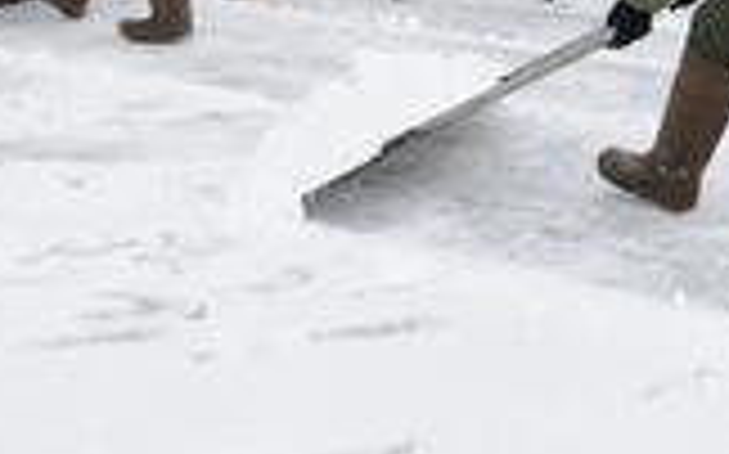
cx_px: 436
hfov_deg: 17.2
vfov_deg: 10.6
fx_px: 2402
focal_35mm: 121
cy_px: -99
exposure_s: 1/1600
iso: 200
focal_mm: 32
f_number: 2.8
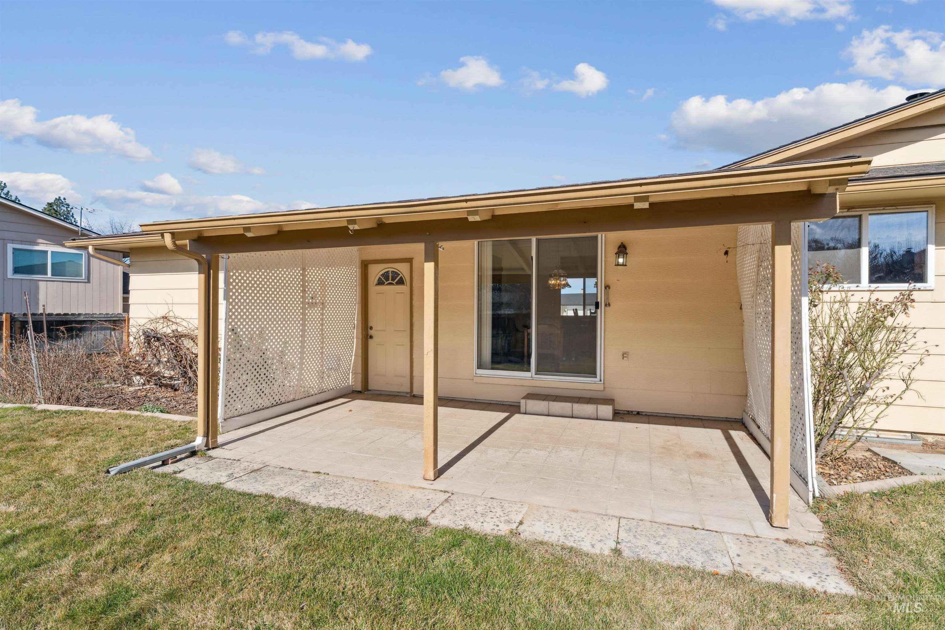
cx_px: 472
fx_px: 462
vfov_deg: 68.6
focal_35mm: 18
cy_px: 315
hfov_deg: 91.3
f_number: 13
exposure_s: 1/400
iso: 400
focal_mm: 17.6
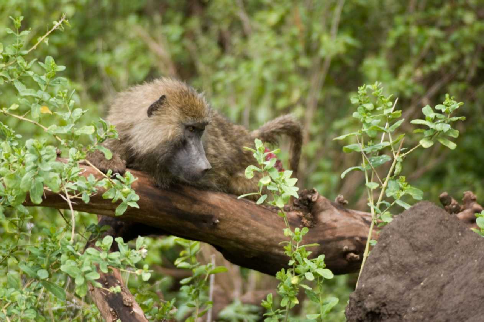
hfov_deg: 9.5
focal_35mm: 218
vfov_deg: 6.3
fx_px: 2922
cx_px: 242
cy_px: 161
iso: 200
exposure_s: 1/350
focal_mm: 145
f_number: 5
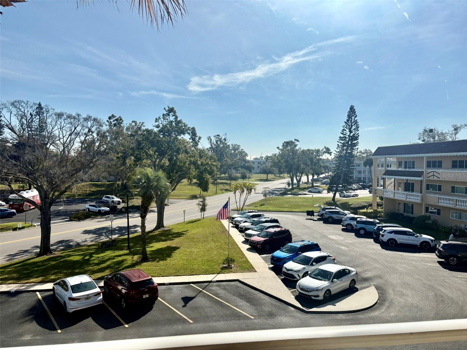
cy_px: 175
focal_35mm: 26
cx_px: 234
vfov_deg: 53.1
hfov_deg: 67.3
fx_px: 351
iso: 50
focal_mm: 5.96
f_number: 1.6
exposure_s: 1/8850
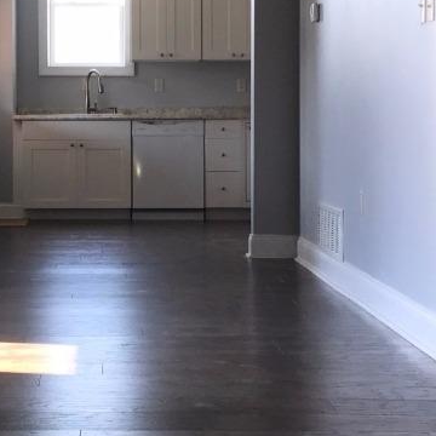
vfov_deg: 17.5
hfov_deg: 17.5
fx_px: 1411
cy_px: 151
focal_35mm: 99
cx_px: 108
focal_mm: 3.99
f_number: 1.8
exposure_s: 1/88
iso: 20
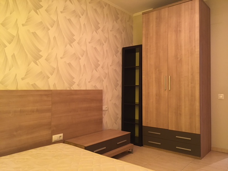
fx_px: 191
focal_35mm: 29
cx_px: 114
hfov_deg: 61.7
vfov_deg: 48.2
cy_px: 86
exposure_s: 1/25
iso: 200
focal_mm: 4.15
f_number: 2.2
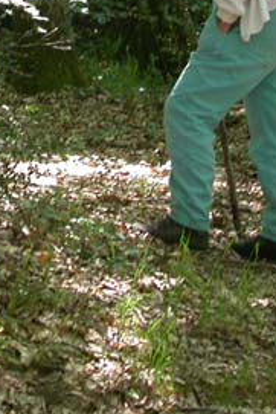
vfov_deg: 10.8
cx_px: 91
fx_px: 2171
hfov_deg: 7.3
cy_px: 49
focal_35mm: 189
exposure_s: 1/60
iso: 100
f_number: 3
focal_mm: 12
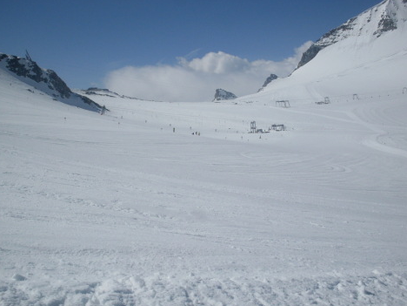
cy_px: 154
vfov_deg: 36.8
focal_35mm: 39
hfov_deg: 47.9
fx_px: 459
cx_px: 200
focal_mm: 6.3
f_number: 8.4
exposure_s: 1/1000
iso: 80
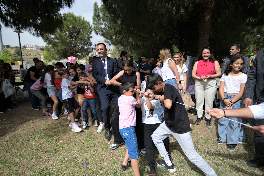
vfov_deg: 67.4
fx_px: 132
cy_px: 88
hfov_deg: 90.0
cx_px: 132
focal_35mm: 18
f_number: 2.8
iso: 125
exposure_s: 1/2500
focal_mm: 18
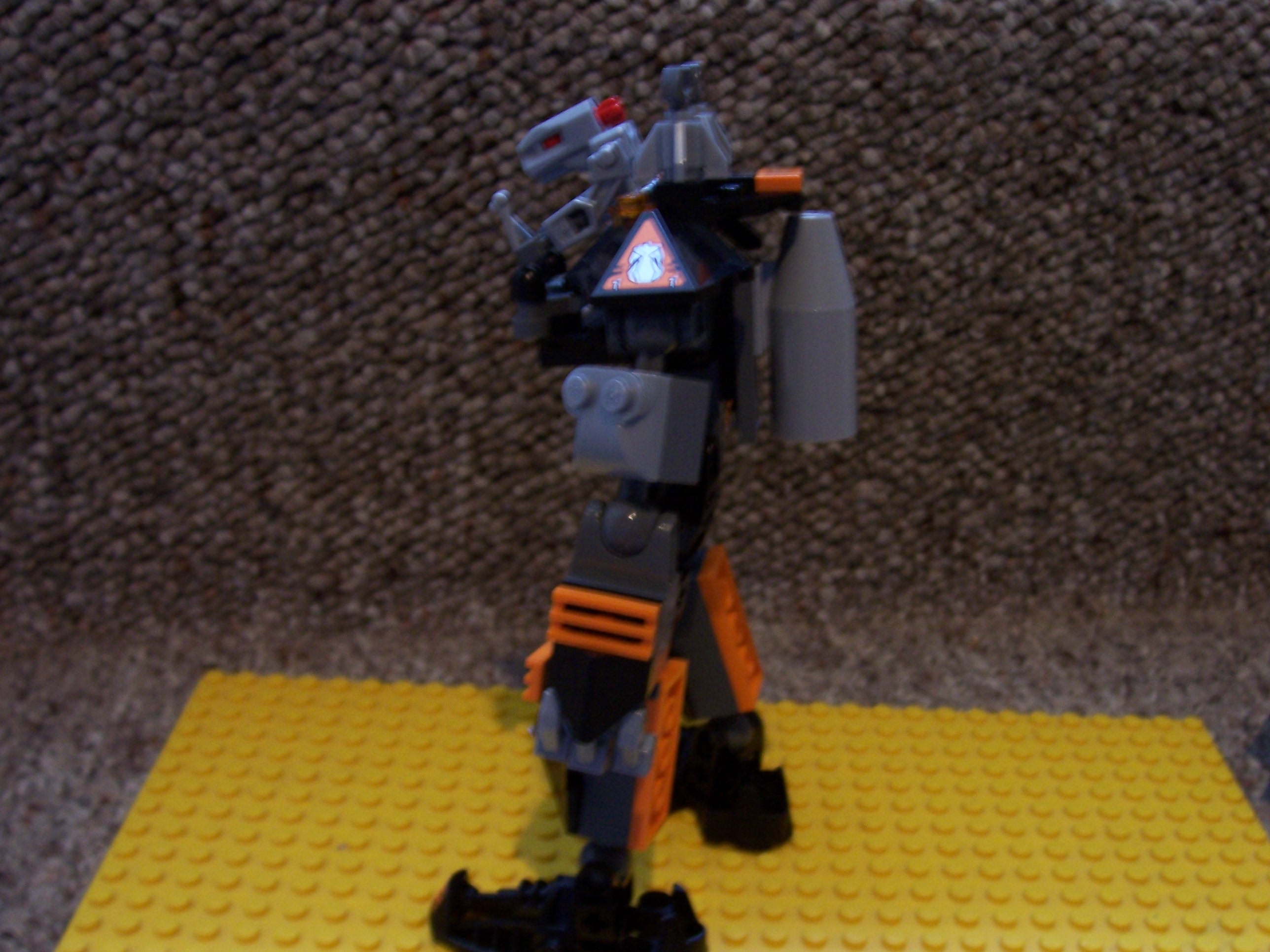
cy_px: 476
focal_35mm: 42
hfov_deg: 44.8
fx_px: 1541
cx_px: 635
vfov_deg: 34.3
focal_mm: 7
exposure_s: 1/8
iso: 160
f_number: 3
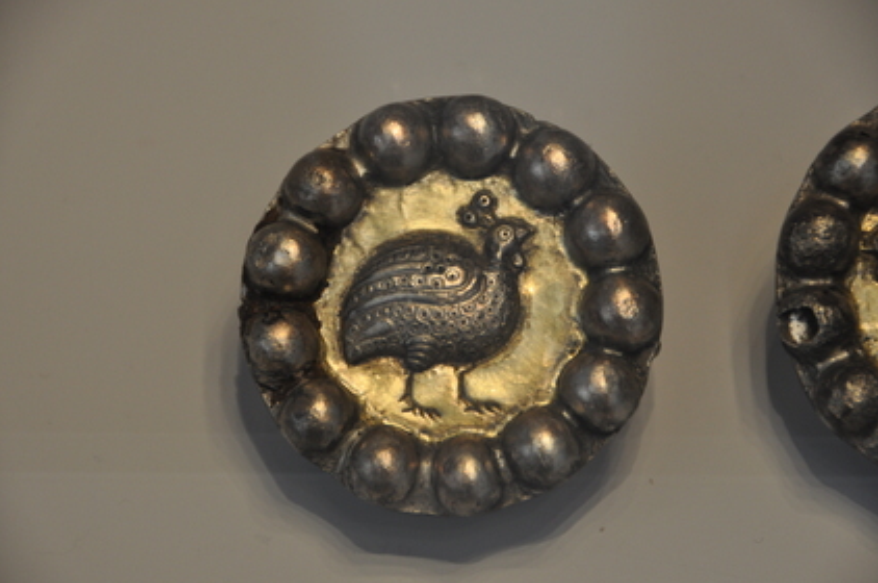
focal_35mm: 313
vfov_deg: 4.4
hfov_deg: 6.6
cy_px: 285
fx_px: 7622
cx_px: 439
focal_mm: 200
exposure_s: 1/80
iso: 500
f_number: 5.6
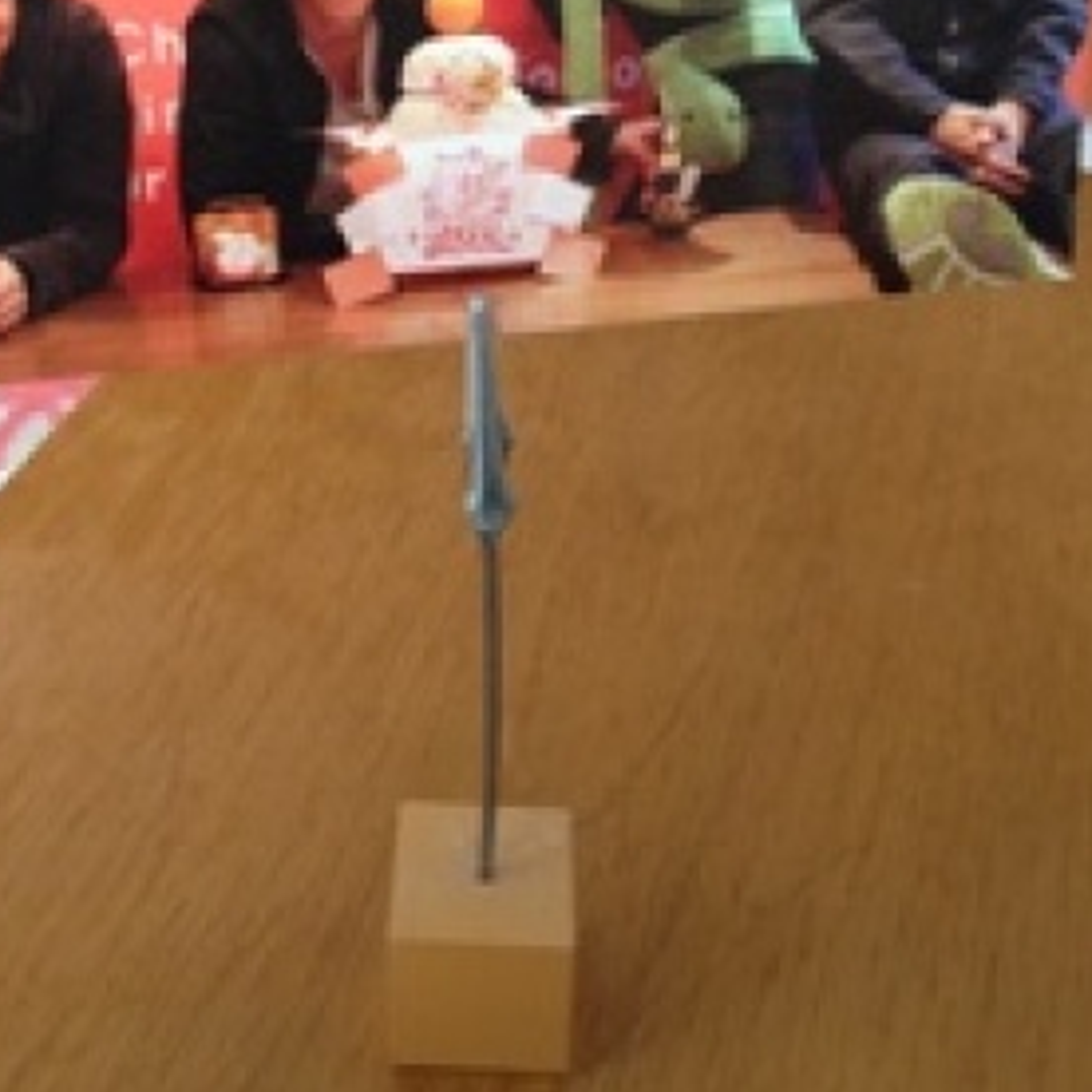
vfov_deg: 30.0
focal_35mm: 56
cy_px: 253
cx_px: 433
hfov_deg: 30.5
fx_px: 1999
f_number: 2.4
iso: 160
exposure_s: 1/20
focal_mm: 4.28
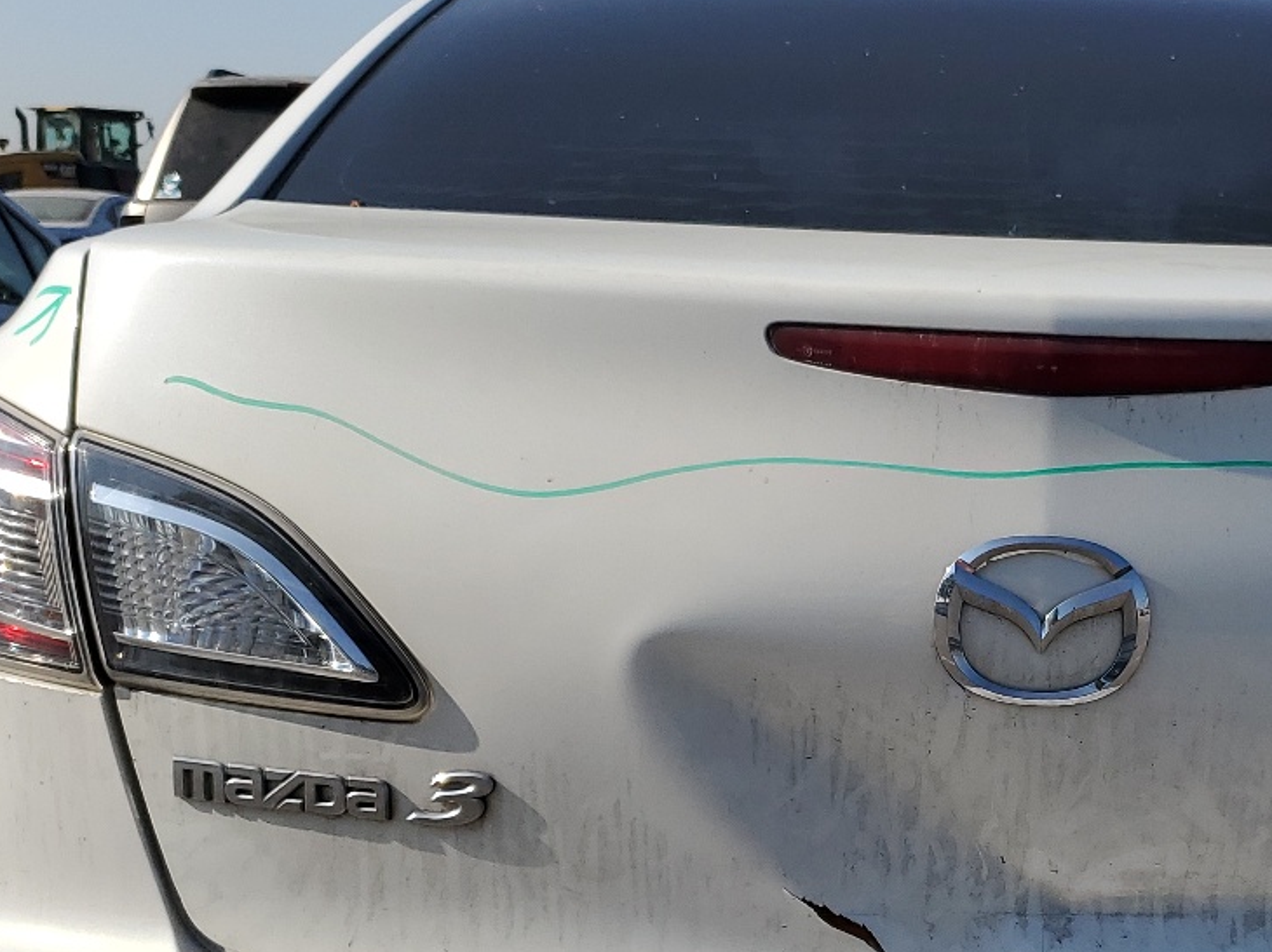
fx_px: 2094
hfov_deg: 33.0
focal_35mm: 57
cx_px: 991
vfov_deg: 25.2
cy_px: 750
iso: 50
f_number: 1.5
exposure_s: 1/5000
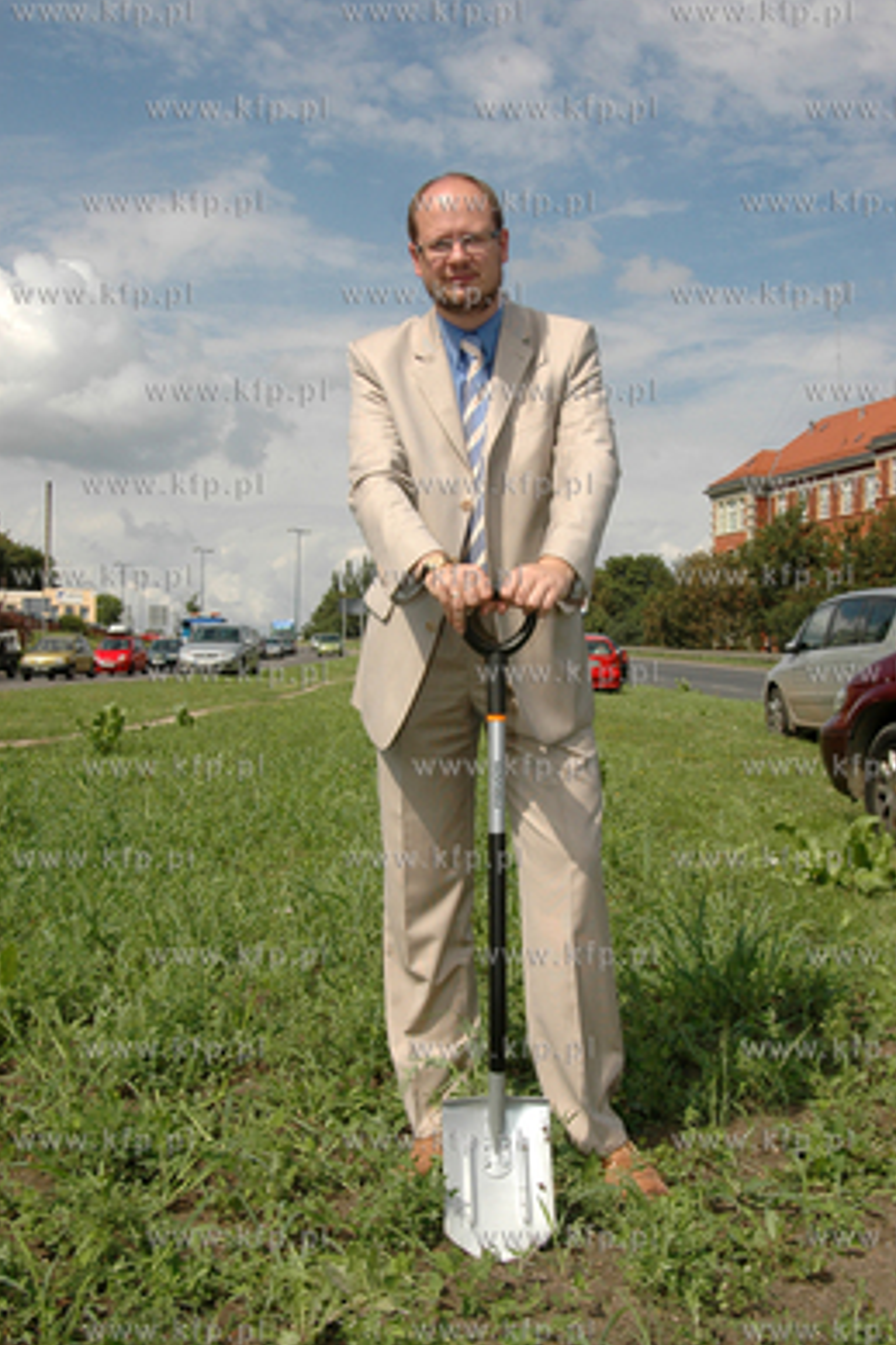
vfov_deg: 51.9
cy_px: 667
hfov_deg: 35.9
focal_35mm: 37
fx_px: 1382
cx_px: 457
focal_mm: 24
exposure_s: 1/500
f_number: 11
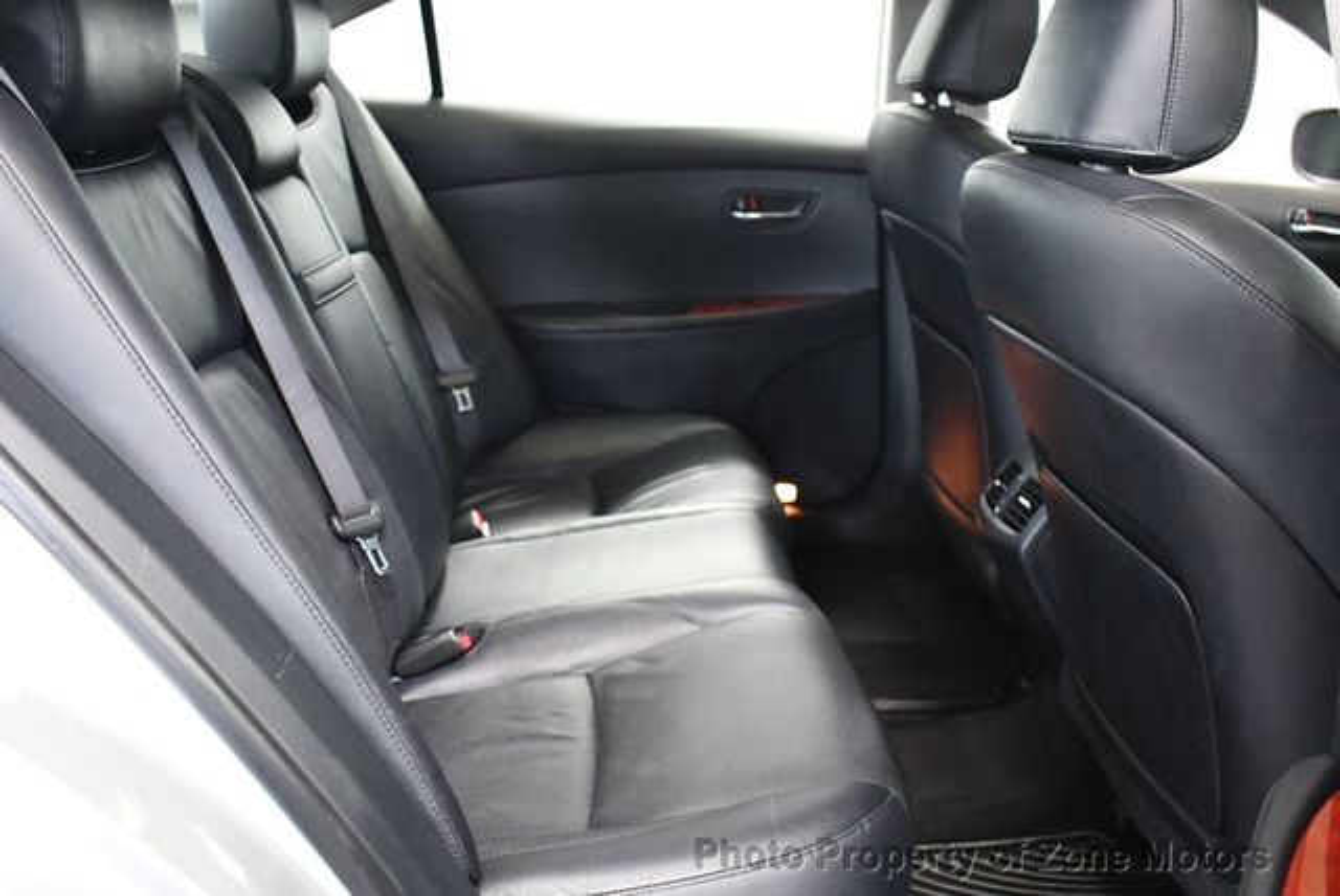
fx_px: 1341
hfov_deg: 53.1
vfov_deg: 36.9
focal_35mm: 36
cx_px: 670
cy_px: 448
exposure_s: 1/60
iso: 4500
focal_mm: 18
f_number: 3.5
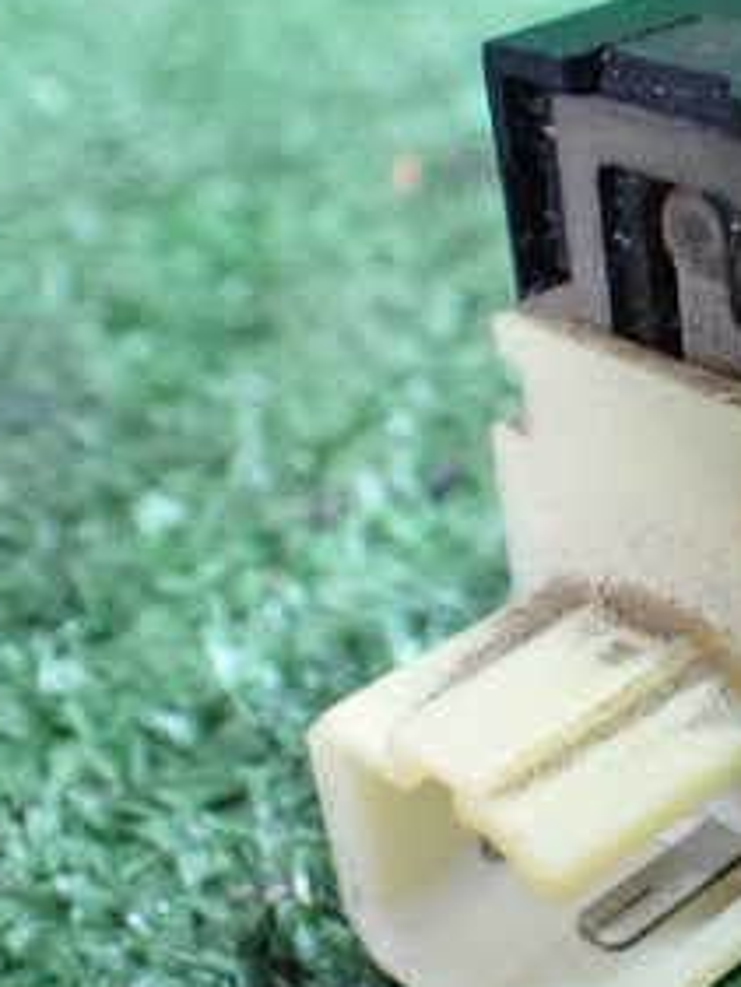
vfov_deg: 30.2
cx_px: 885
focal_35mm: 64
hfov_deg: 21.4
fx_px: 1825
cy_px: 467
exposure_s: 1/30
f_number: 2.3
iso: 1250
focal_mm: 5.4
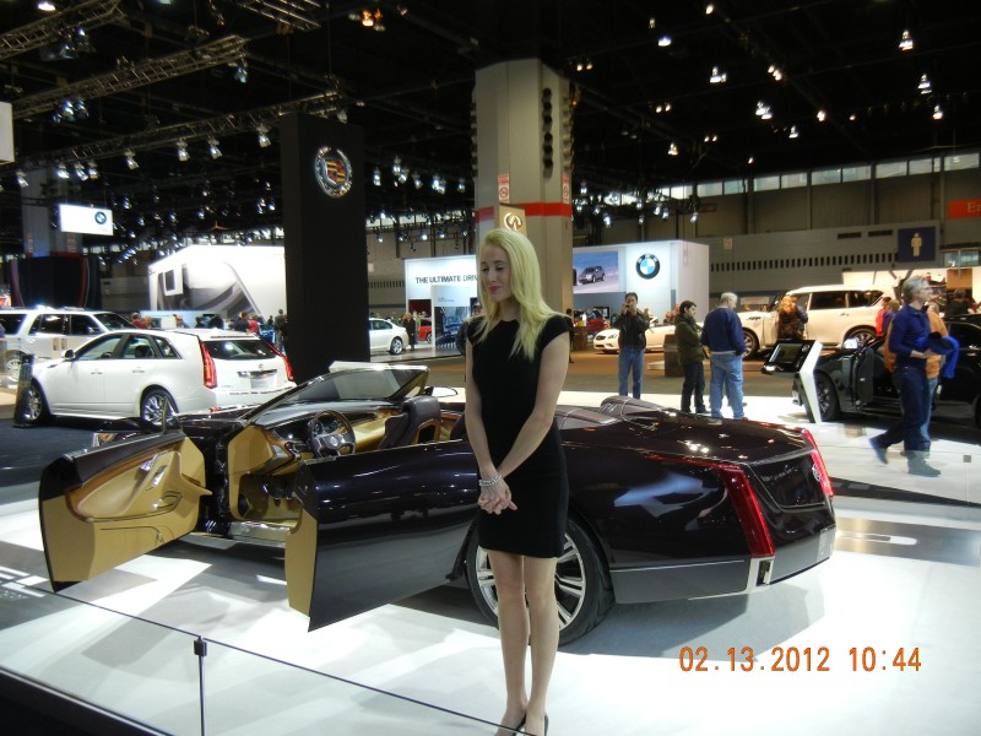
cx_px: 490
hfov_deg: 60.0
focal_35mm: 30
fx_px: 850
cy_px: 368
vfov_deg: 46.8
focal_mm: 5.4
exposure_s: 1/60
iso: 297
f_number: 3.5
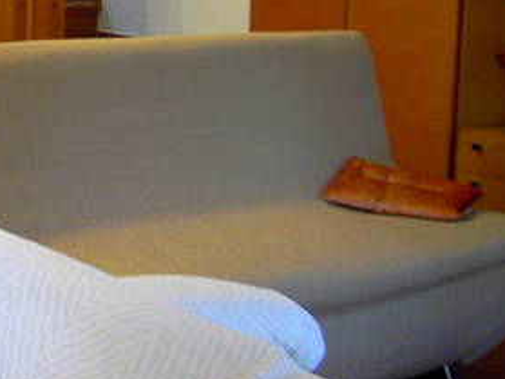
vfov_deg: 14.9
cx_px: -203
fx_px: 1444
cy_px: 185
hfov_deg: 18.1
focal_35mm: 99
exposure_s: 1/8
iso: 200
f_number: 2.8
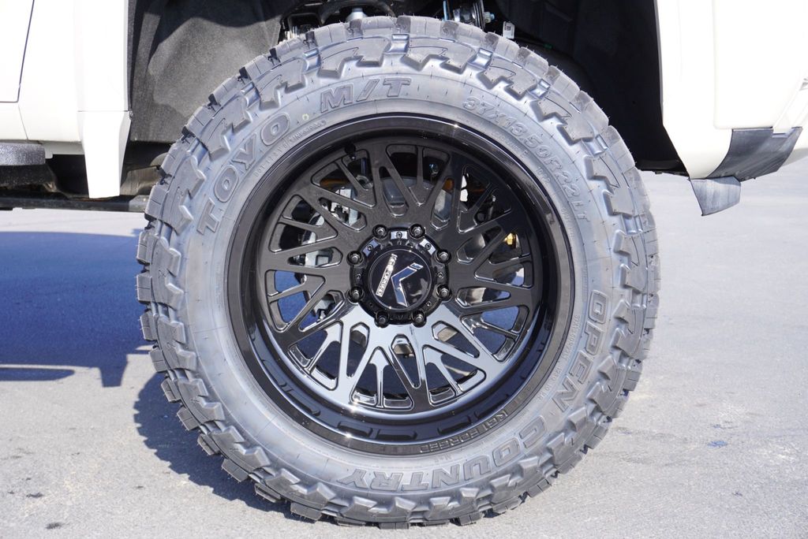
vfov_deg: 28.1
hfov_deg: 41.1
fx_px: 1078
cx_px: 404
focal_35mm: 48
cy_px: 270
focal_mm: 32
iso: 100
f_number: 7.1
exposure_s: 1/80
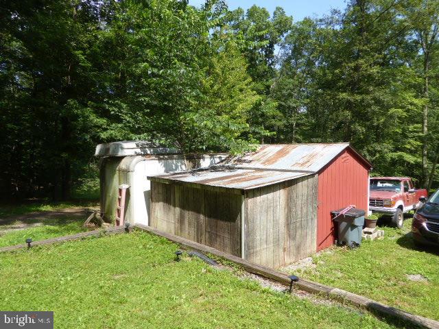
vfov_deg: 56.8
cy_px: 164
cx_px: 220
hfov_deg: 71.6
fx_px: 304
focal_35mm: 24
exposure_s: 1/320
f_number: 4
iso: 100
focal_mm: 4.3
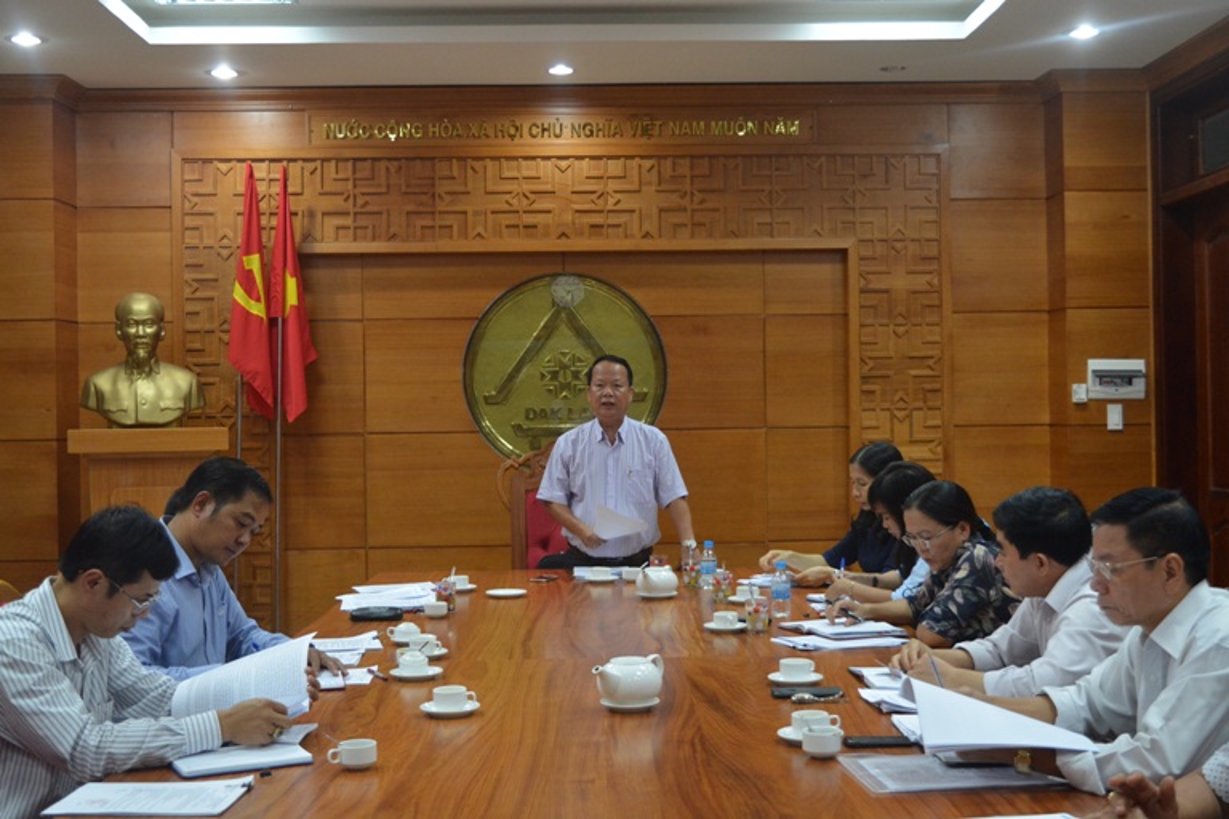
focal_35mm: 46
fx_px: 1587
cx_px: 614
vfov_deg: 28.9
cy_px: 410
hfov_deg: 42.3
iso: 1600
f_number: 4.5
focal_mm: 31
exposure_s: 1/80
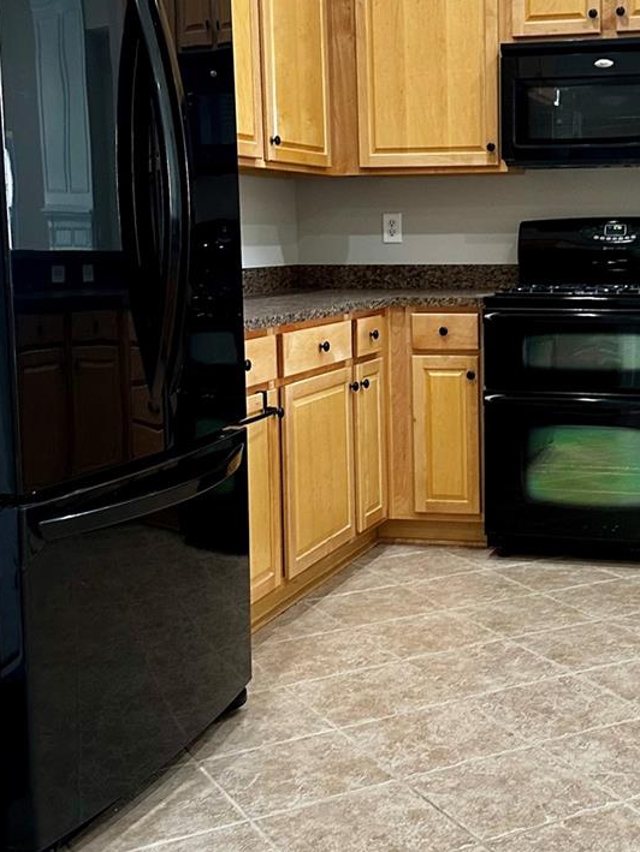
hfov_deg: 27.5
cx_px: 505
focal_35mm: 52
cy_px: 356
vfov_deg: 36.7
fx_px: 1281
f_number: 1.78
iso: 200
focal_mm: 6.86
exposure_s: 1/60
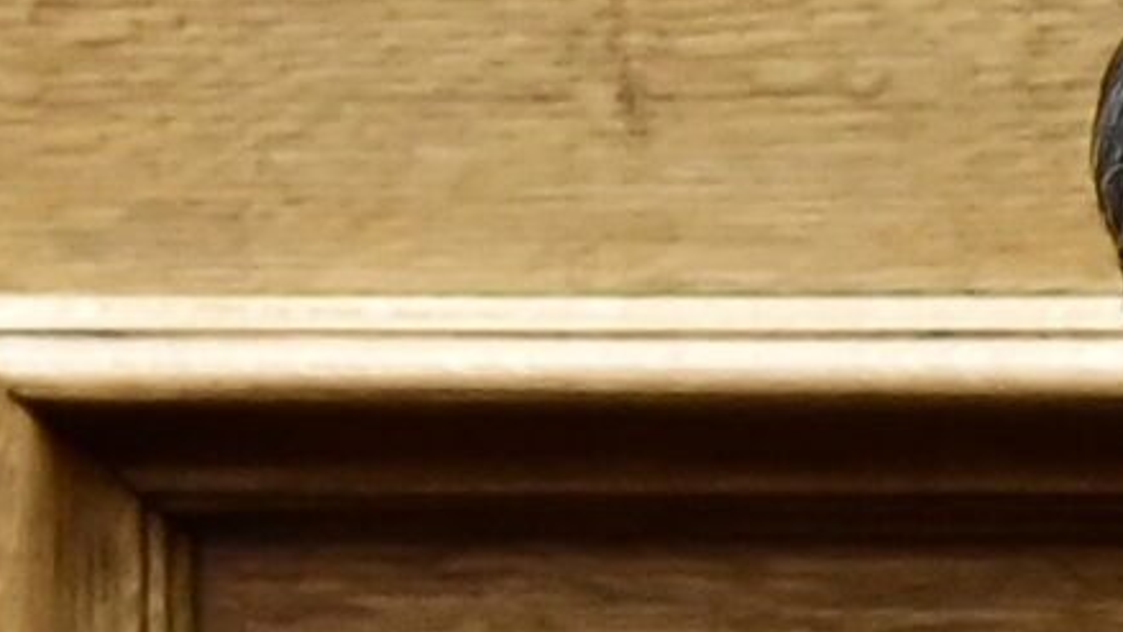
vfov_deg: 0.7
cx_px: 1814
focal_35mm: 1831
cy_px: 1836
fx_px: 54526
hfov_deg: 1.2
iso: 1250
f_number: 2.8
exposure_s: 1/500
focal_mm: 200
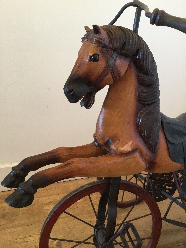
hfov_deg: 45.4
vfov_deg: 58.4
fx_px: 222
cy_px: 124
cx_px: 93
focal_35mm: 31
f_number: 2.4
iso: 200
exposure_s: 1/33
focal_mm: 3.3
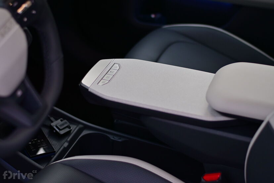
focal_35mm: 75
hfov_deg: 27.0
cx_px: 137
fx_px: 571
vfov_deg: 18.2
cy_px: 92
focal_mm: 50
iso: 400
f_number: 2
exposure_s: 1/500
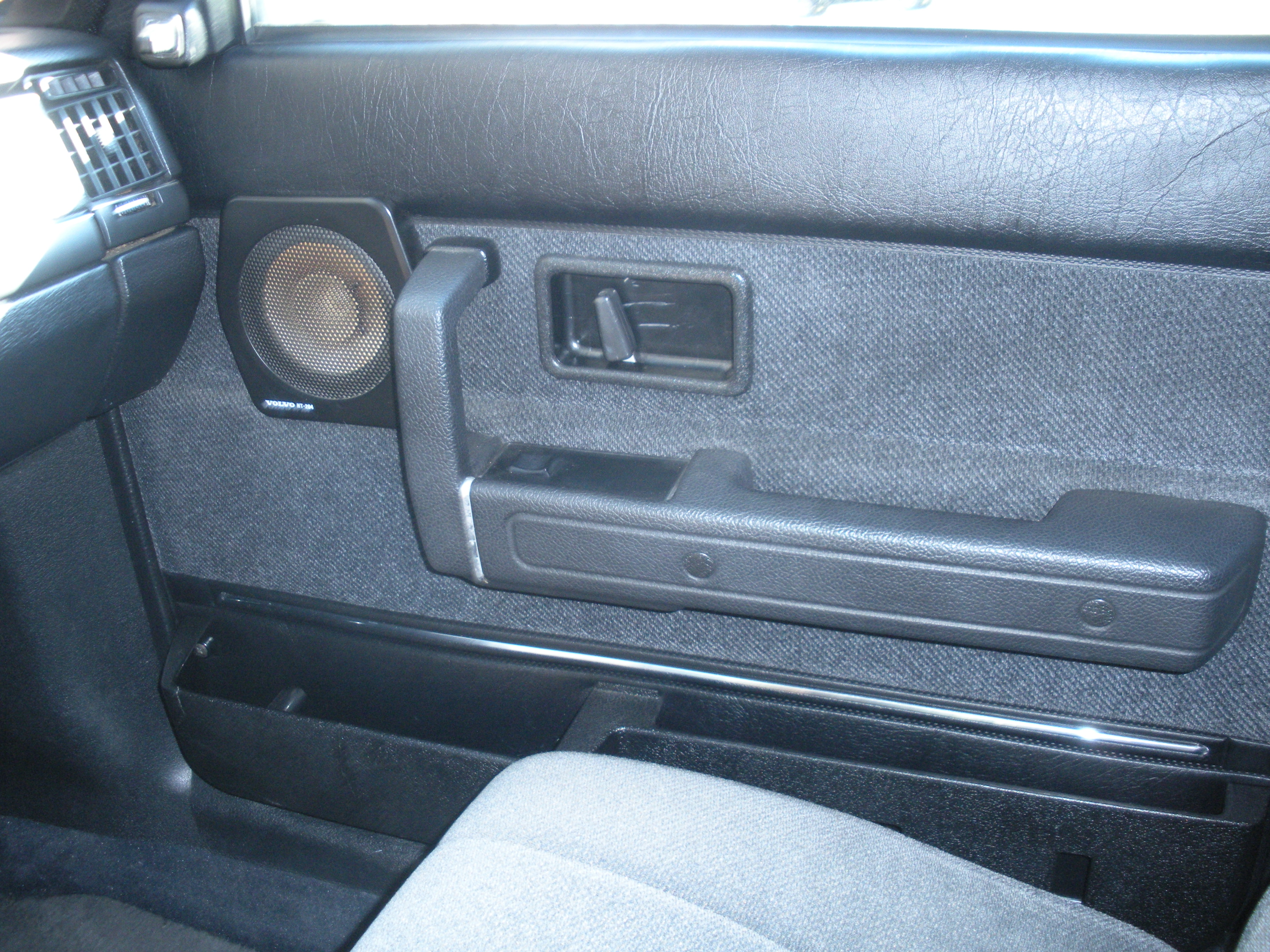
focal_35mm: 36
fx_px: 1321
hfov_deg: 51.4
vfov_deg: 39.7
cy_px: 476
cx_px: 635
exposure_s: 1/30
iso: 264
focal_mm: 6.3
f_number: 3.5
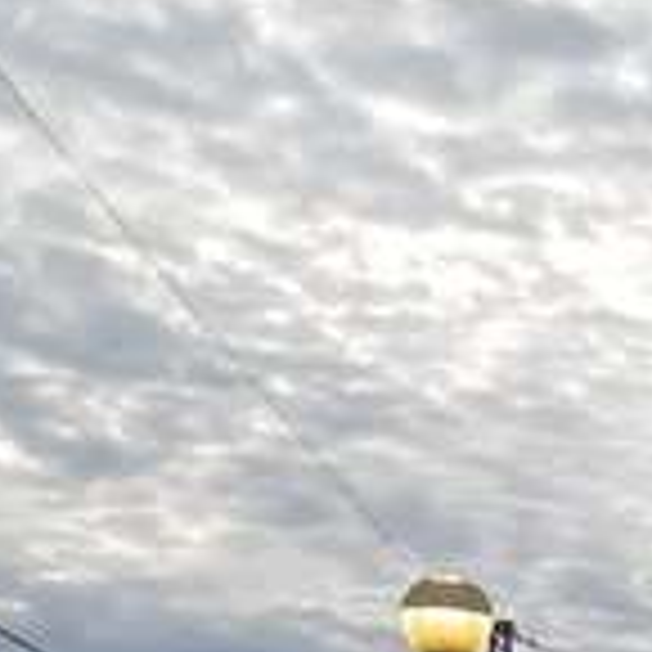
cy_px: 1196
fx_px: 2600
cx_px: 1093
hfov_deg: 13.2
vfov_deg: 12.9
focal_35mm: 122
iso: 40
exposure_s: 1/364
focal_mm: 3.92
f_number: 1.7
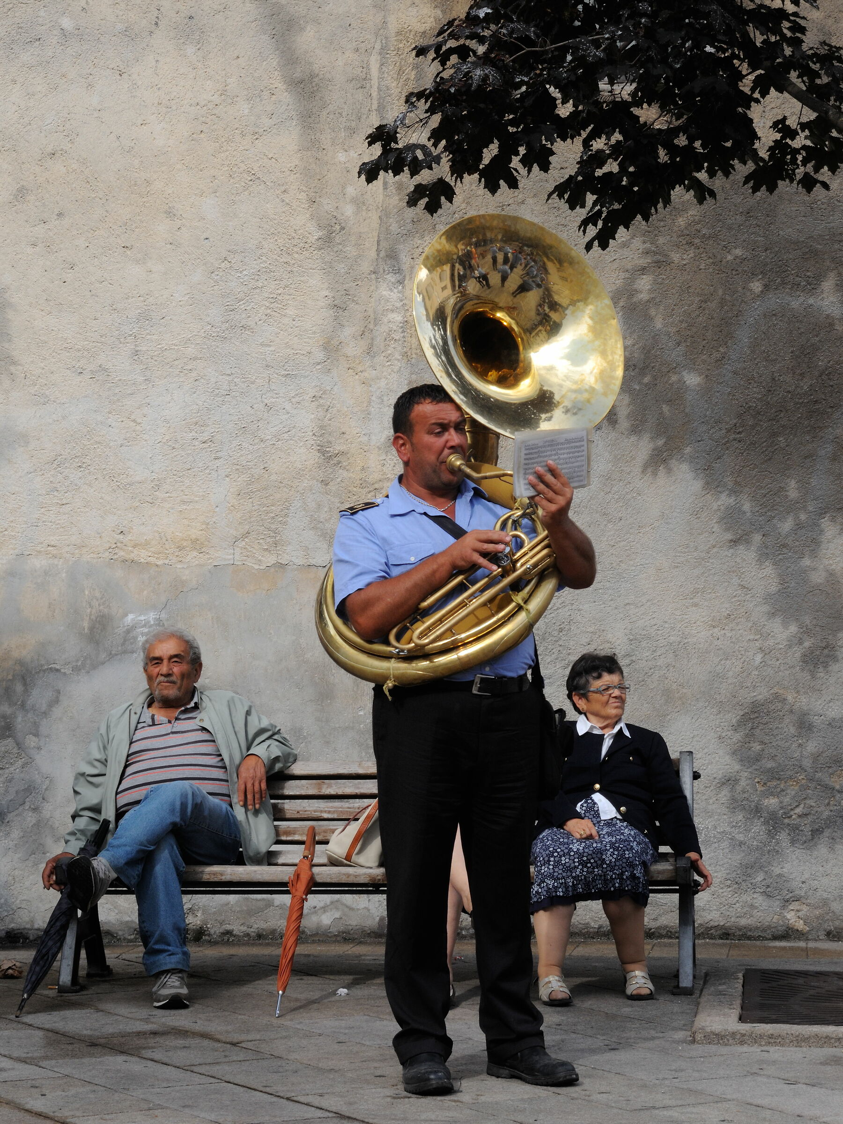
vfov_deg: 21.3
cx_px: 422
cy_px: 562
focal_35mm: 92
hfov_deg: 16.1
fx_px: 2987
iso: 80
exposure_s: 1/60
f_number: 5.6
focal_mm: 19.7
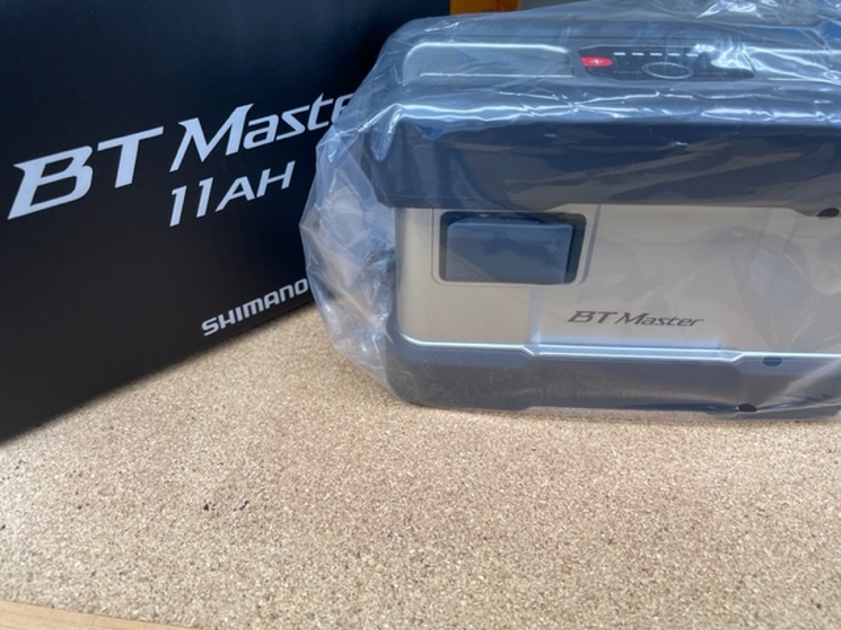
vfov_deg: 53.1
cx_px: 420
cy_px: 315
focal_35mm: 26
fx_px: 632
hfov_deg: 67.3
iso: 100
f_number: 1.6
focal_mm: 4.2
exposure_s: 1/120
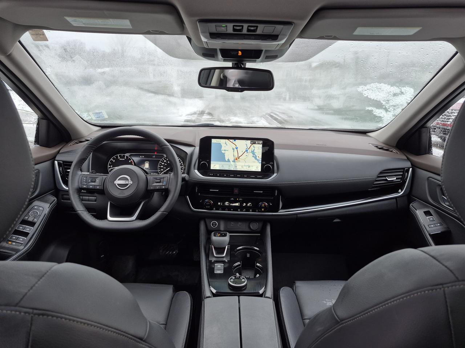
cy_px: 174
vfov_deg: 58.9
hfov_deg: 73.9
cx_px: 232
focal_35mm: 23
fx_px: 309
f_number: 1.8
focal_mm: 5.4
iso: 40
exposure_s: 1/100
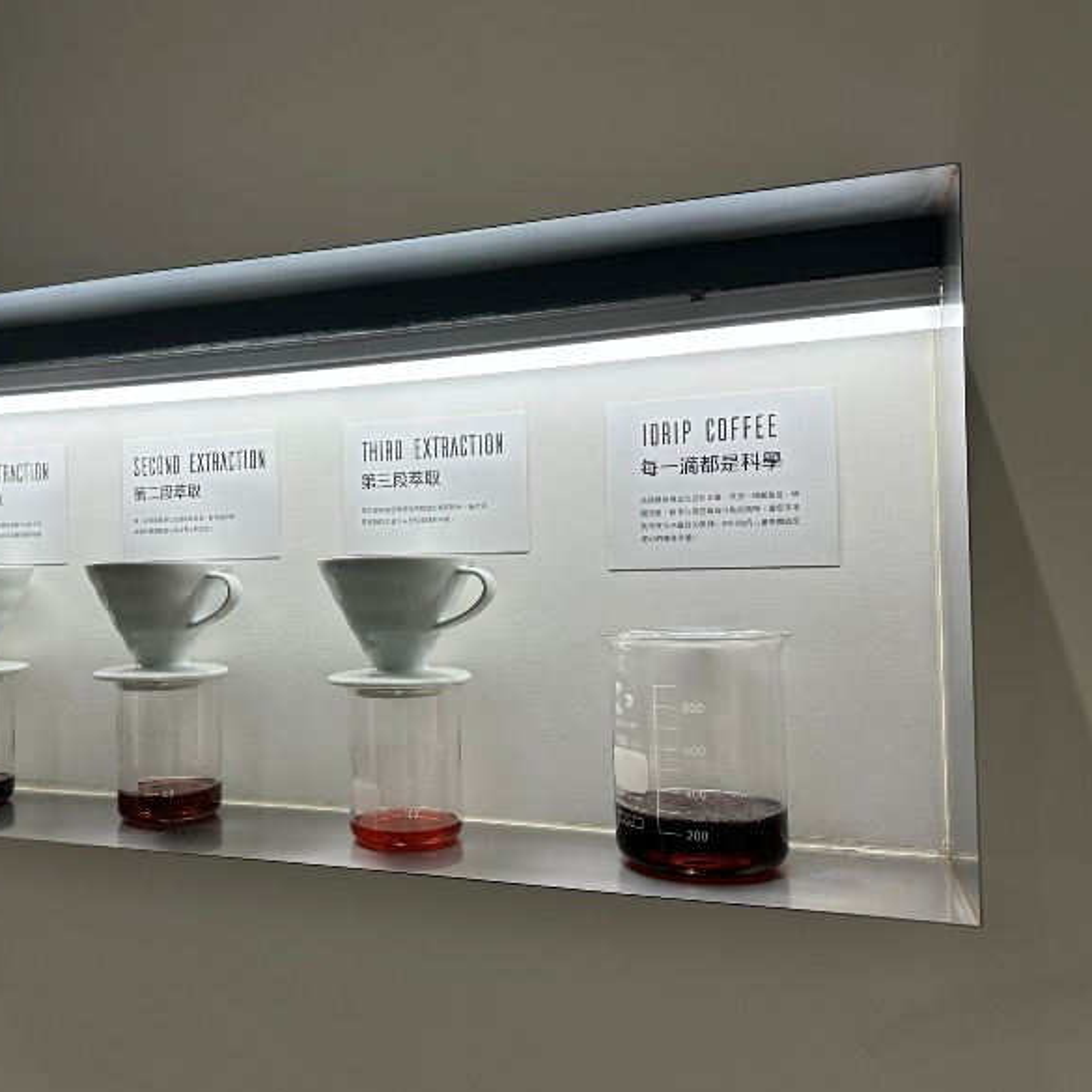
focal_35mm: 29
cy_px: 543
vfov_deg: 55.6
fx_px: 1035
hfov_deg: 54.8
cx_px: 392
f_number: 1.78
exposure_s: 1/450
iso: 80
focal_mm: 6.86
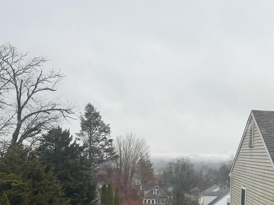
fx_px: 443
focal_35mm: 56
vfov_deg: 25.5
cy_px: 176
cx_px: 155
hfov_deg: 34.3
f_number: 1.5
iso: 50
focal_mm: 5.7
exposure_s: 1/646
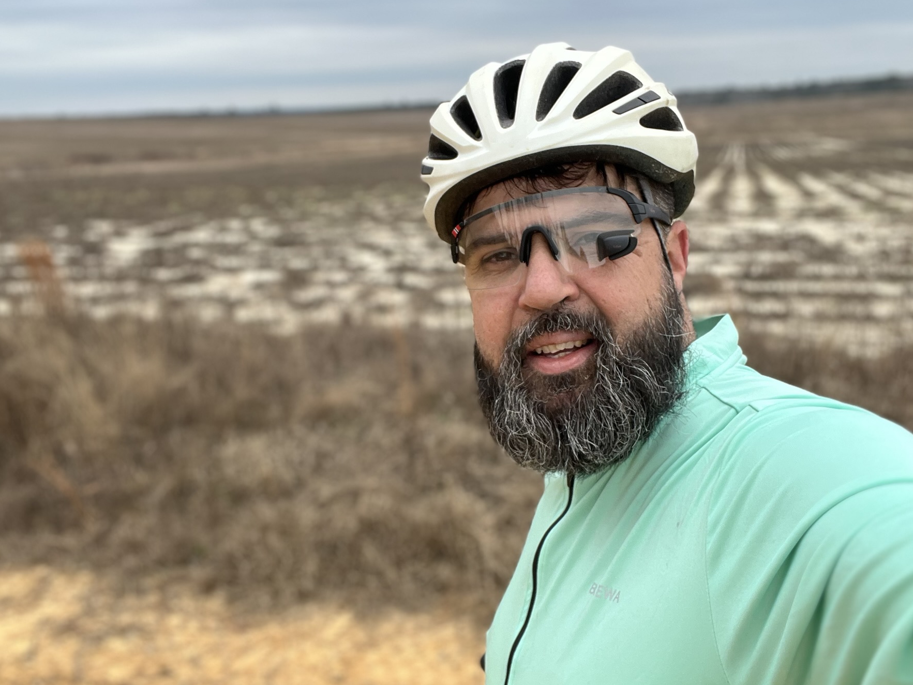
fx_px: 897
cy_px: 375
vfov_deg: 41.8
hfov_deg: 54.0
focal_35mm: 34
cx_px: 458
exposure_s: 1/240
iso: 32
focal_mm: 2.71
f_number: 2.2
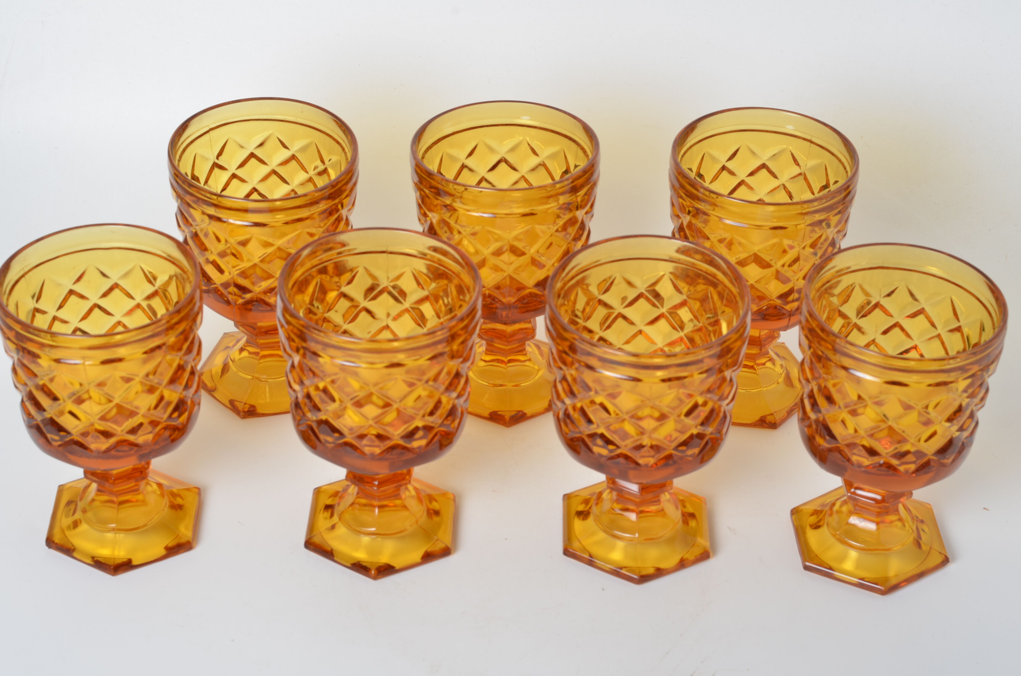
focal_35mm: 75
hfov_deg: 27.0
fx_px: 2123
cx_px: 510
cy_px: 338
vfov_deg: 18.1
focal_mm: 50
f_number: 11
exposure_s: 1/125
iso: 100
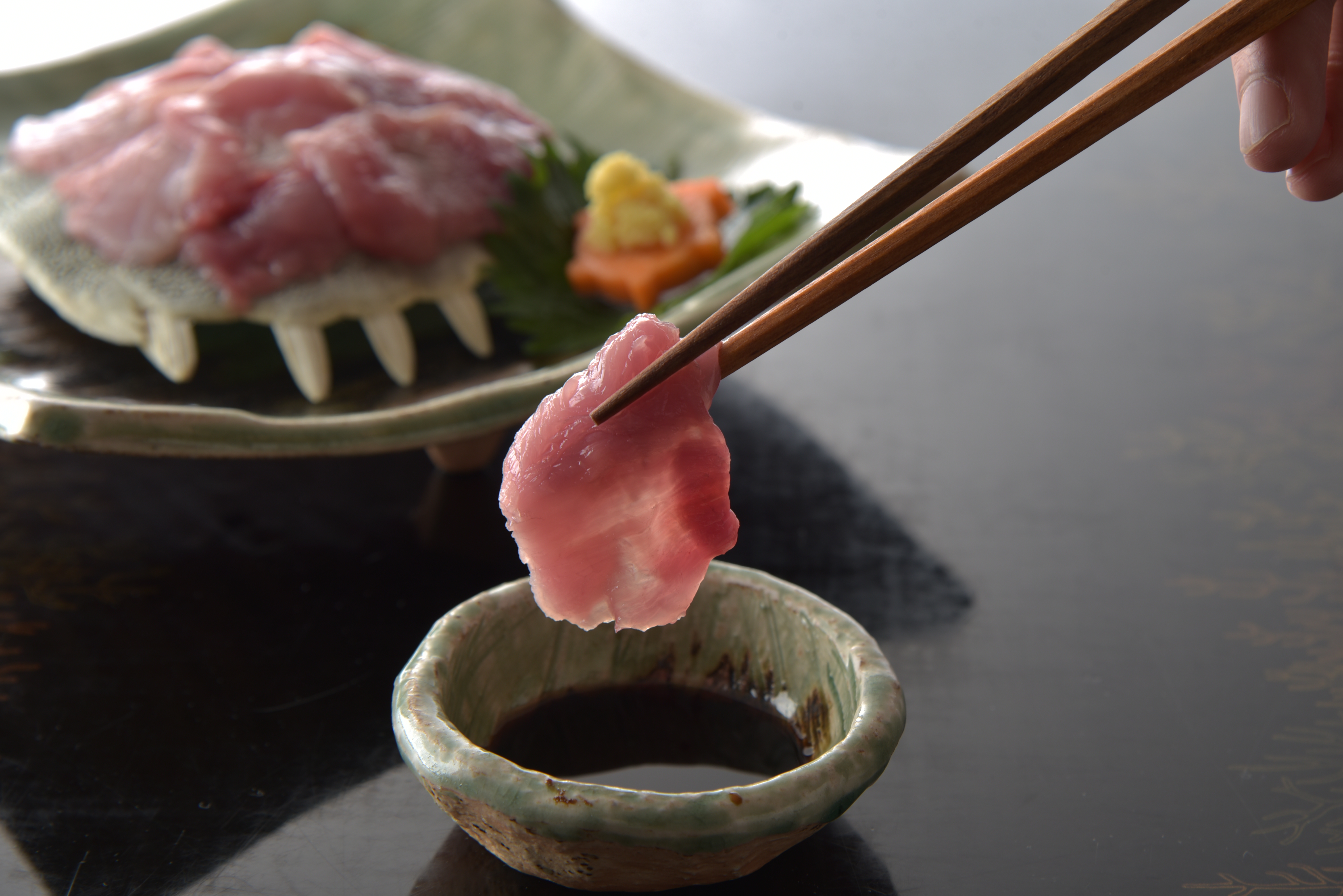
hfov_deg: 17.1
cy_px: 448
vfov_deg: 11.4
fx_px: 4478
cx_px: 672
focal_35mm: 120
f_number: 10
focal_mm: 120
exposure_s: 1/125
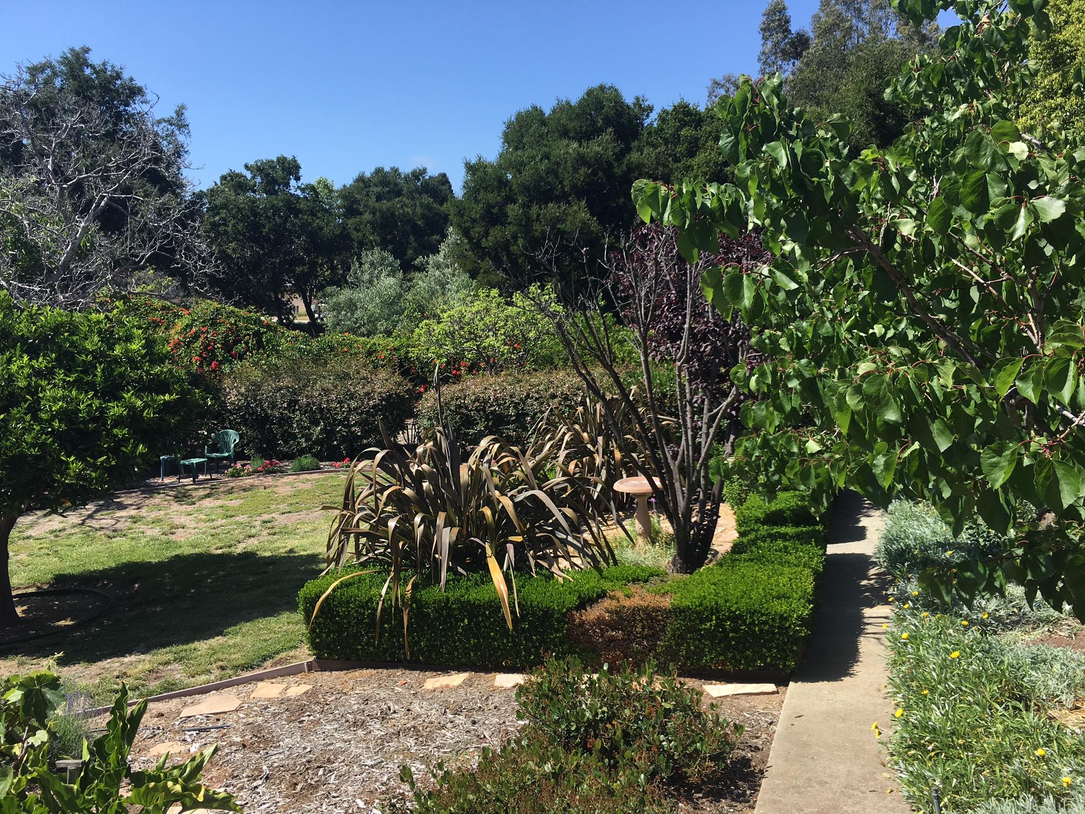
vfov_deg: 48.2
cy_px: 407
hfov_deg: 61.7
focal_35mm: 29
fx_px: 909
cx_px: 542
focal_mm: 4.15
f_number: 2.2
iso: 25
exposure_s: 1/938
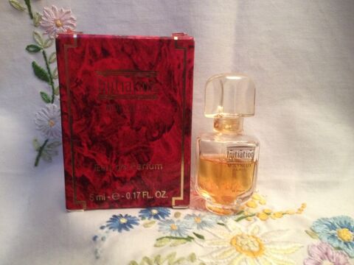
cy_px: 132
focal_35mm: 35
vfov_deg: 40.7
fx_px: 358
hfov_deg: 52.6
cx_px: 177
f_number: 2.4
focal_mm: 4.28
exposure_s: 1/20
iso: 250
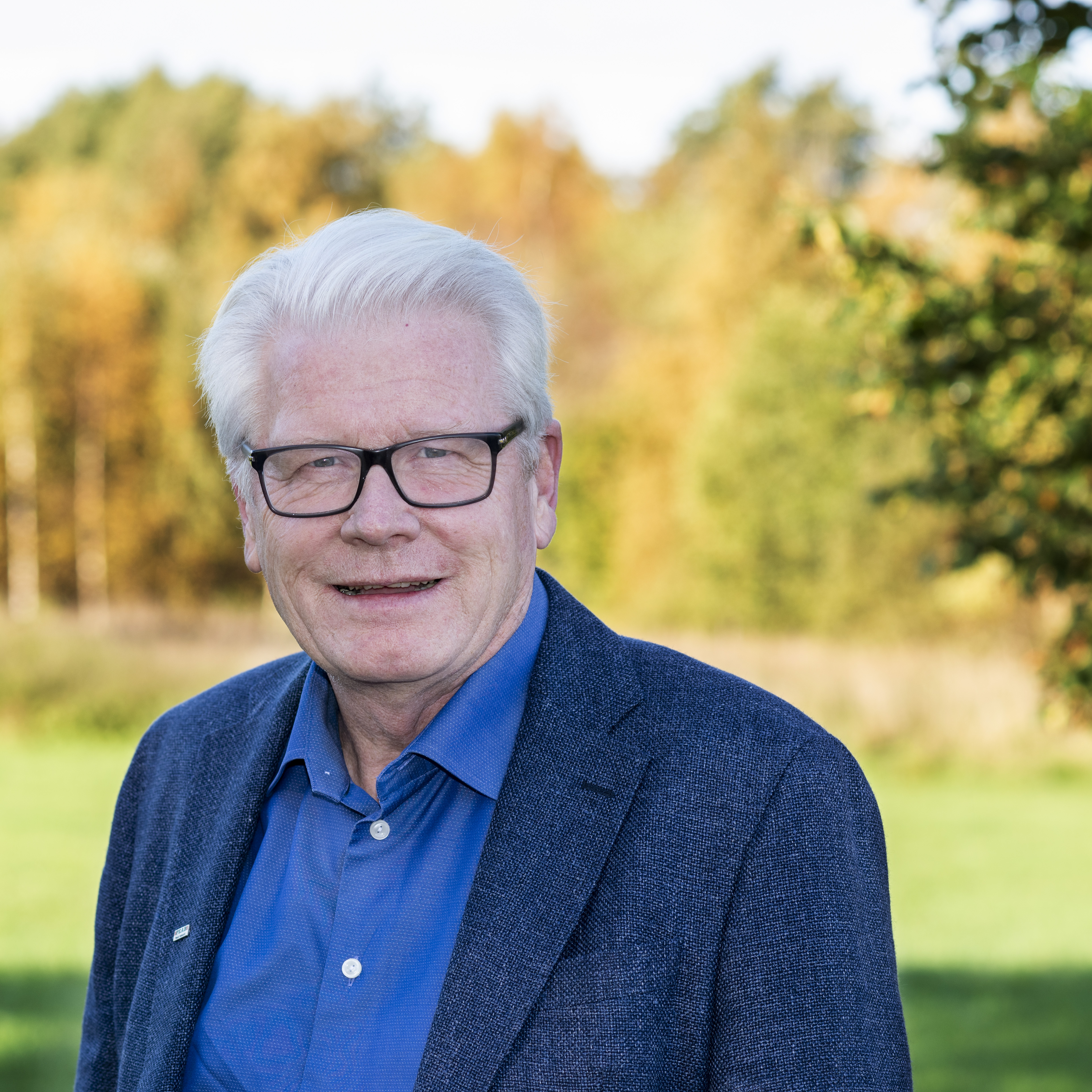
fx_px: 4783
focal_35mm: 134
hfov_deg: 13.0
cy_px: 546
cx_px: 414
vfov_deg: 13.0
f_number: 5.6
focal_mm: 105
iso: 200
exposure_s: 1/250
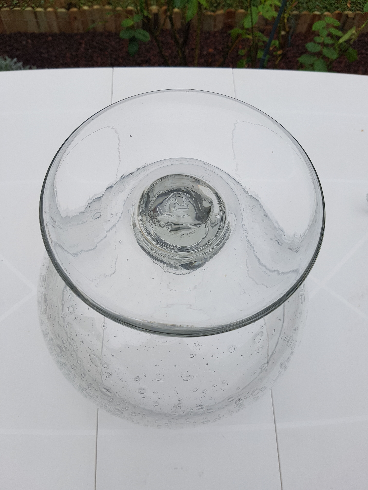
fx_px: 369
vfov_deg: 67.3
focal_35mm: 26
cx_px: 184
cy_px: 245
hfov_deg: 53.1
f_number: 1.7
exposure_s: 1/2448
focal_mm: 4.2
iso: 50
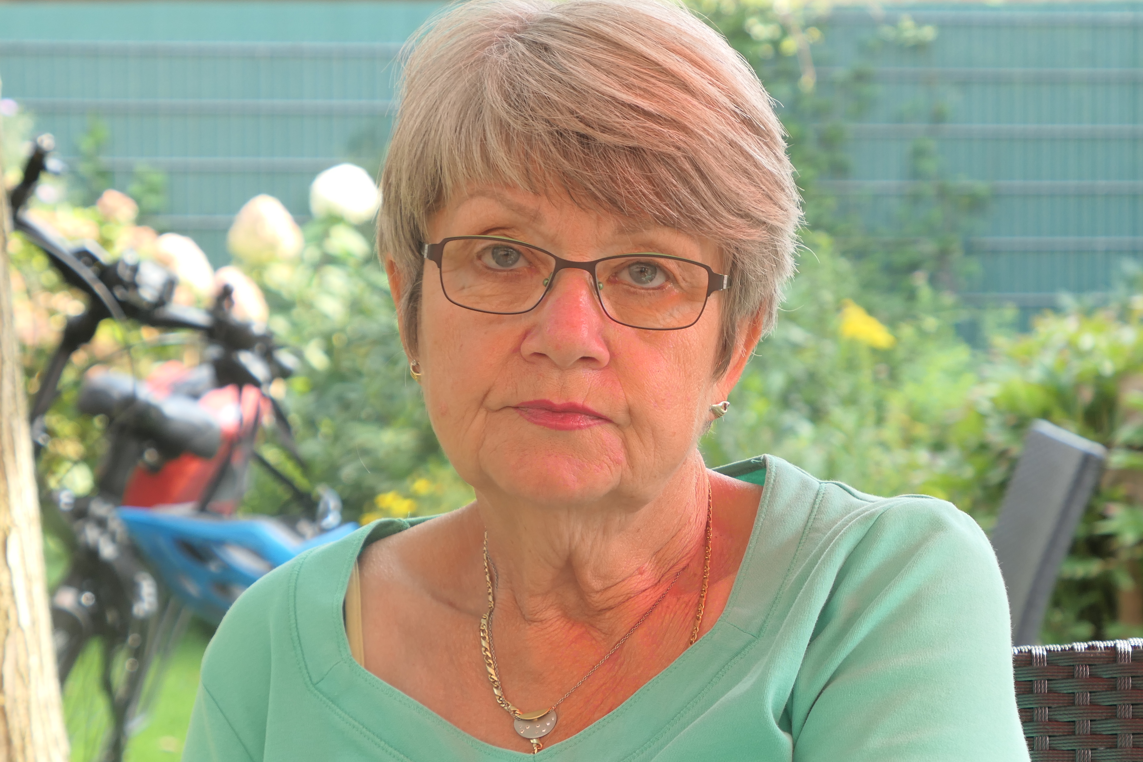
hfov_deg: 20.2
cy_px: 381
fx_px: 3206
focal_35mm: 101
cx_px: 572
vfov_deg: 13.6
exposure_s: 1/125
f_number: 2.8
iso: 160
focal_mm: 26.4
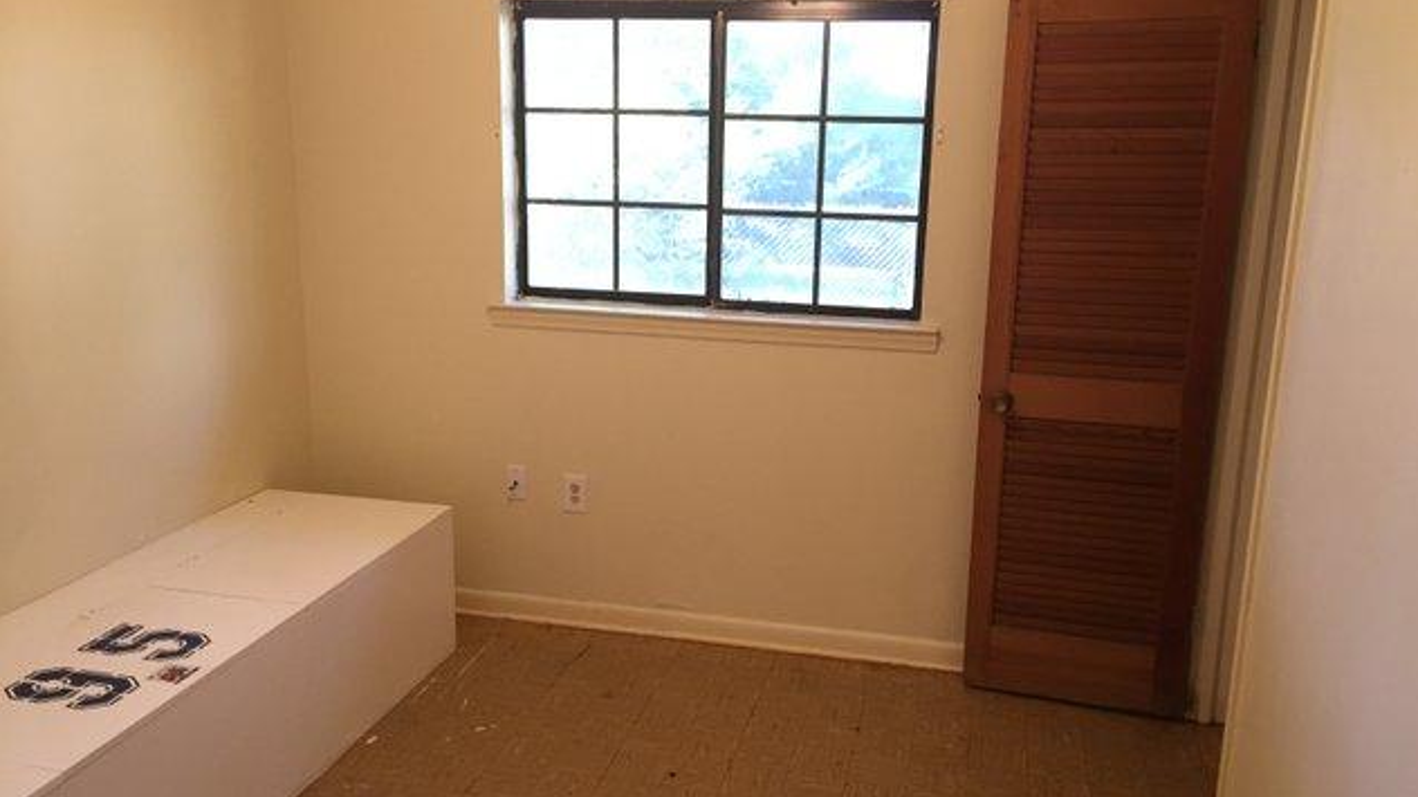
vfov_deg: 36.6
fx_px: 1203
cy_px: 409
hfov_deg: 61.0
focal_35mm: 32
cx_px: 716
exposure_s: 1/30
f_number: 2.2
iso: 100
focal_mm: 4.15
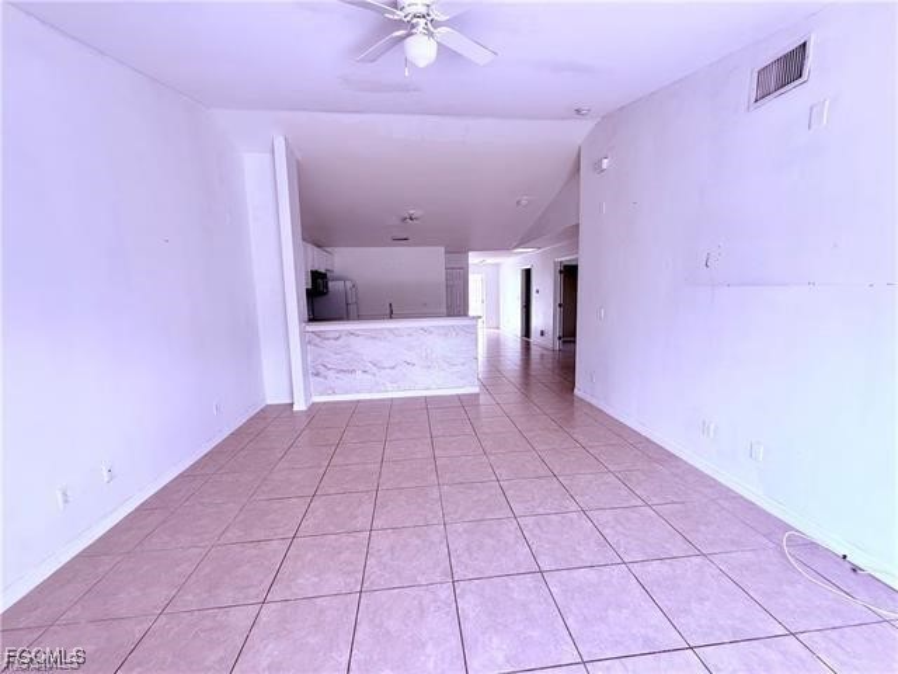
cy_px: 337
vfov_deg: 85.7
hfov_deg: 102.1
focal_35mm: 14
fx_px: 363
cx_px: 449
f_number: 2.2
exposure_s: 1/99
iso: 100
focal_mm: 2.22
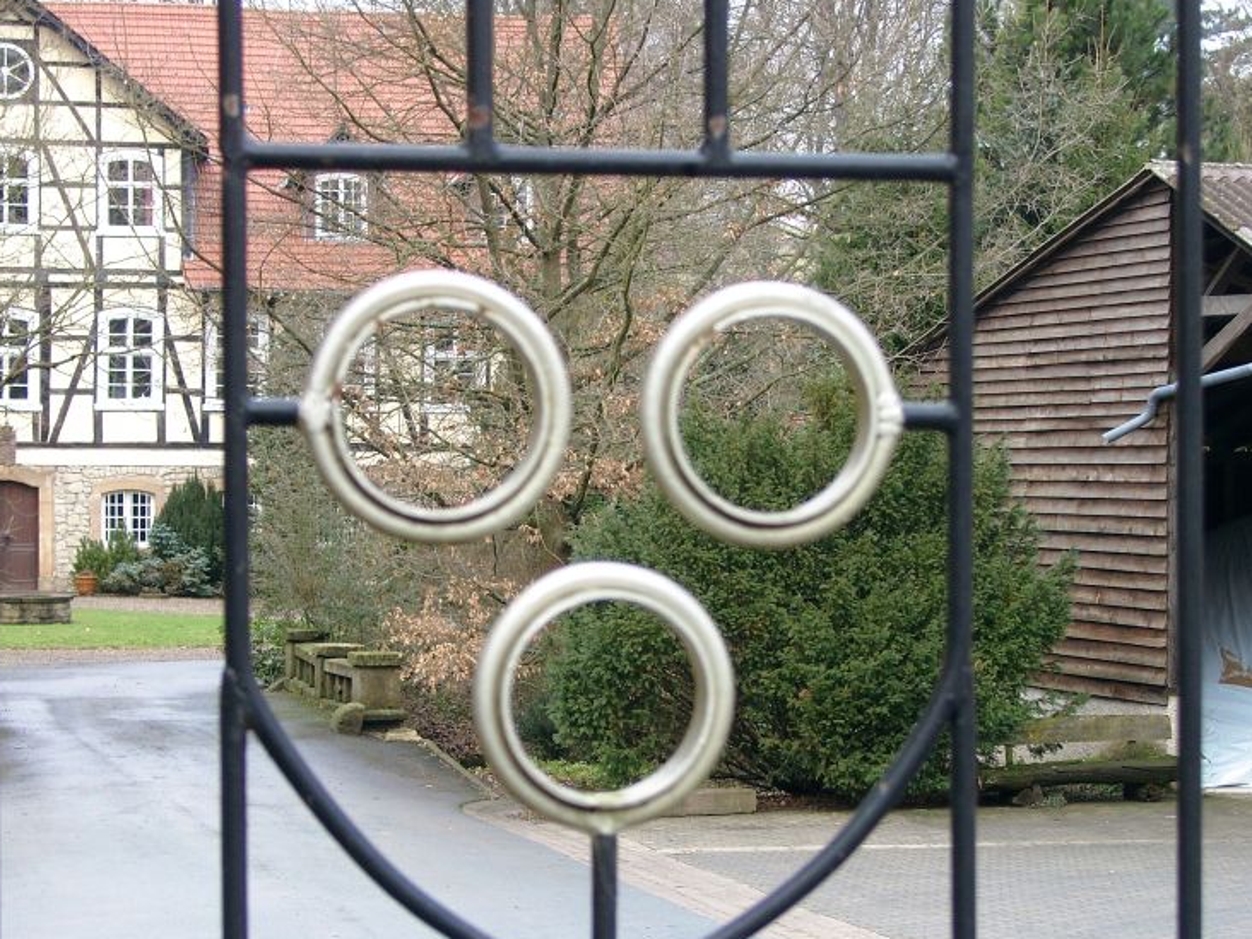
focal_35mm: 94
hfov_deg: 20.9
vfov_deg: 15.7
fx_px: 3400
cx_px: 629
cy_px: 508
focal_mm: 17.86
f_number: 2.8
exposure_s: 1/66
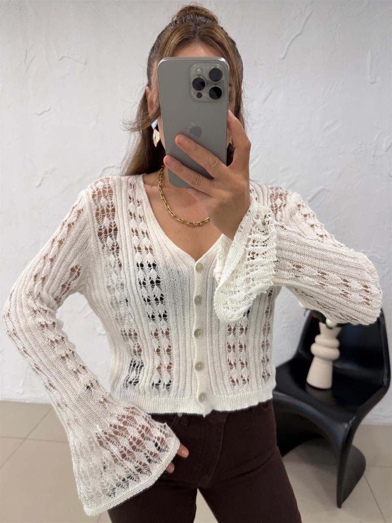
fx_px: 362
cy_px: 262
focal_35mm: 24
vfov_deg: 71.6
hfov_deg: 56.8
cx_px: 196
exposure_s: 1/100
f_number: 1.78
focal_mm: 6.76
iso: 64
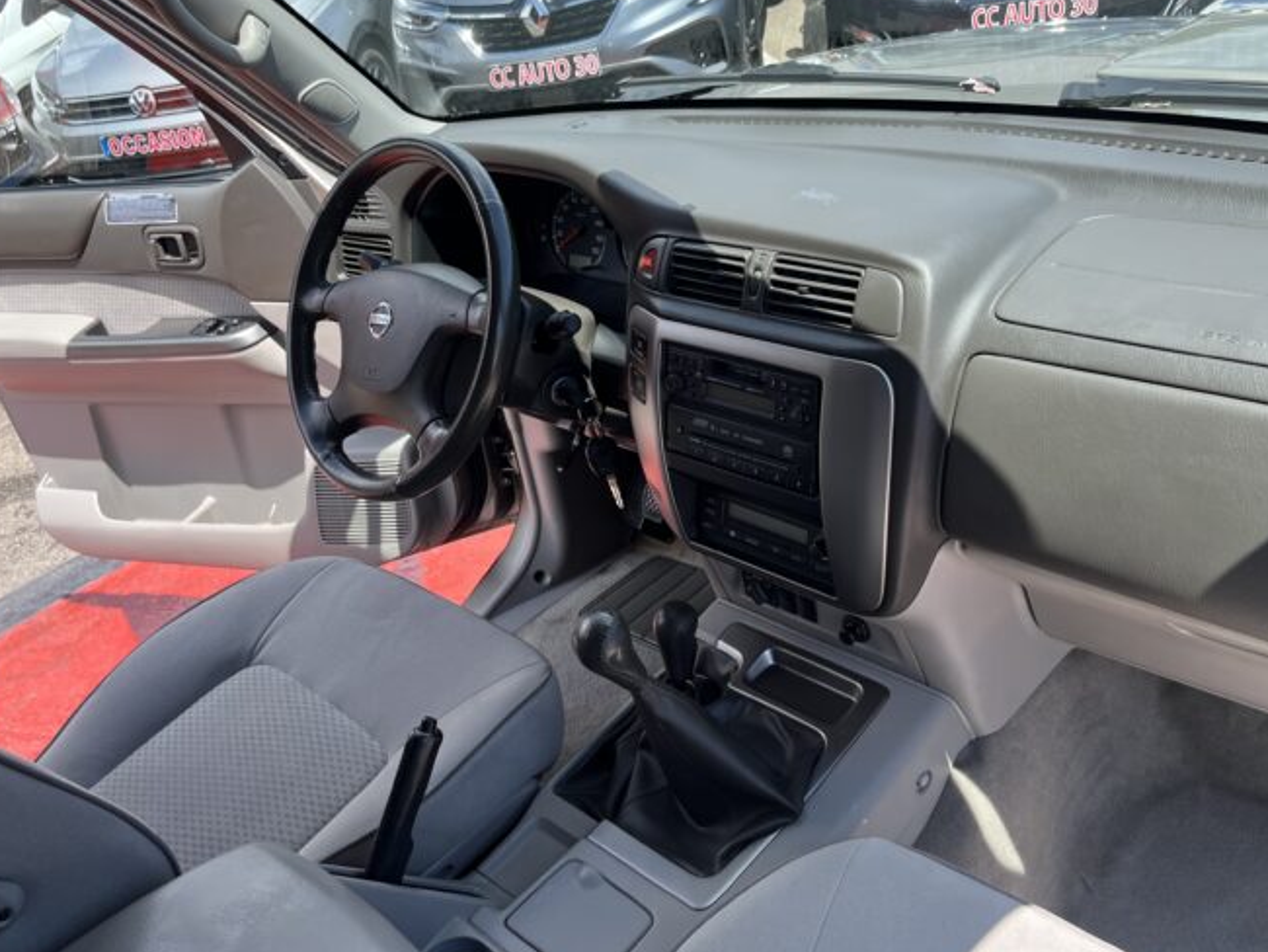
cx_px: 661
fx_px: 1173
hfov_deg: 56.8
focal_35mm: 32
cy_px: 429
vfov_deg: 44.1
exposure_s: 1/864
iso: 50
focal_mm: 5.1
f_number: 1.6
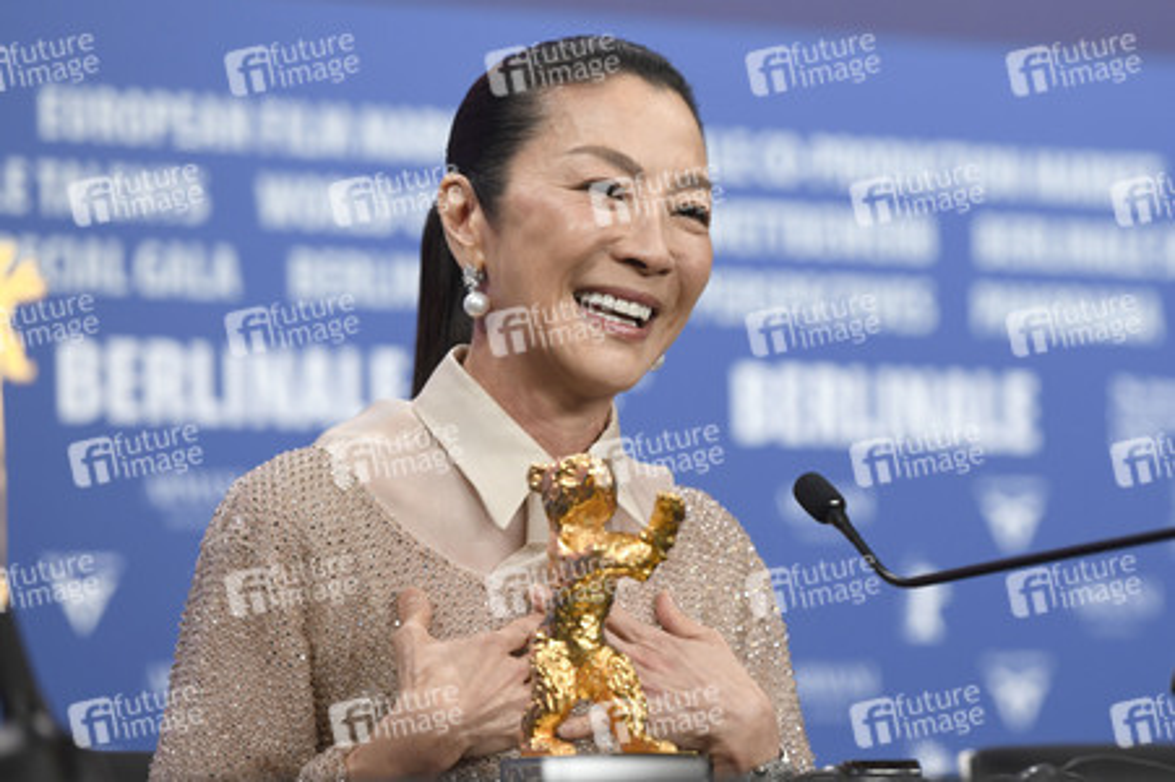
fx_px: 5055
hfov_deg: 13.3
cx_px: 588
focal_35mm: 155
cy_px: 391
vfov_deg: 8.8
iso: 1000
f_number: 3.5
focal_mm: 155
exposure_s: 1/320
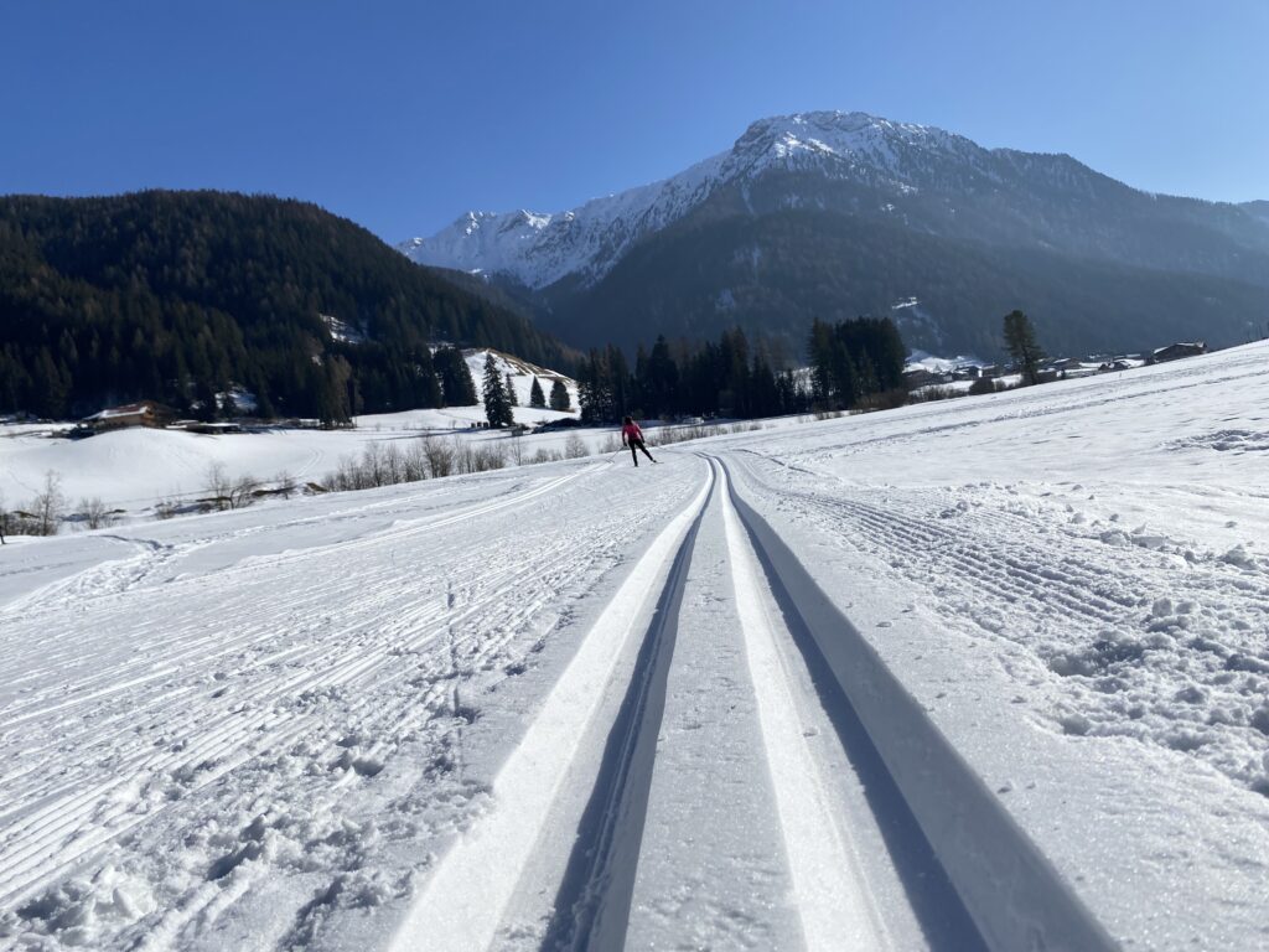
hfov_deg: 67.3
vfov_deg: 53.1
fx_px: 953
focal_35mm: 26
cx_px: 634
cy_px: 476
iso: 32
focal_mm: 4.25
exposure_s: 1/10417
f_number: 1.8
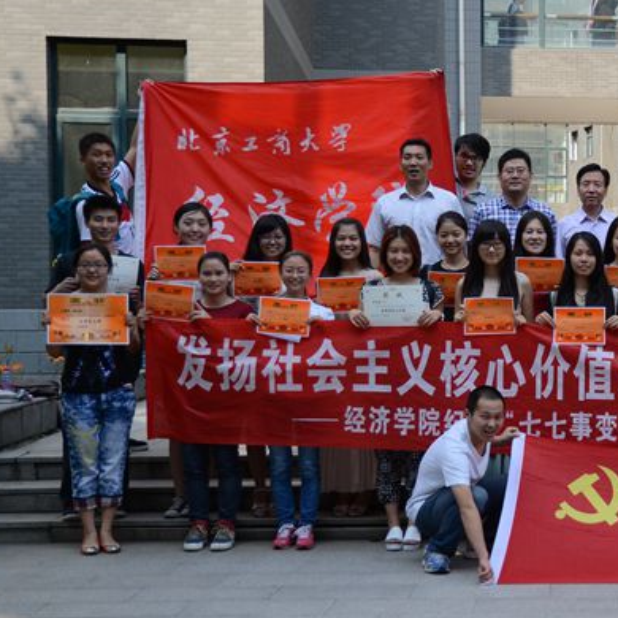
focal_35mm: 73
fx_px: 1474
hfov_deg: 22.8
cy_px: 305
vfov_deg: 23.7
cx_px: 615
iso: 200
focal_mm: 28
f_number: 4.2
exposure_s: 1/500
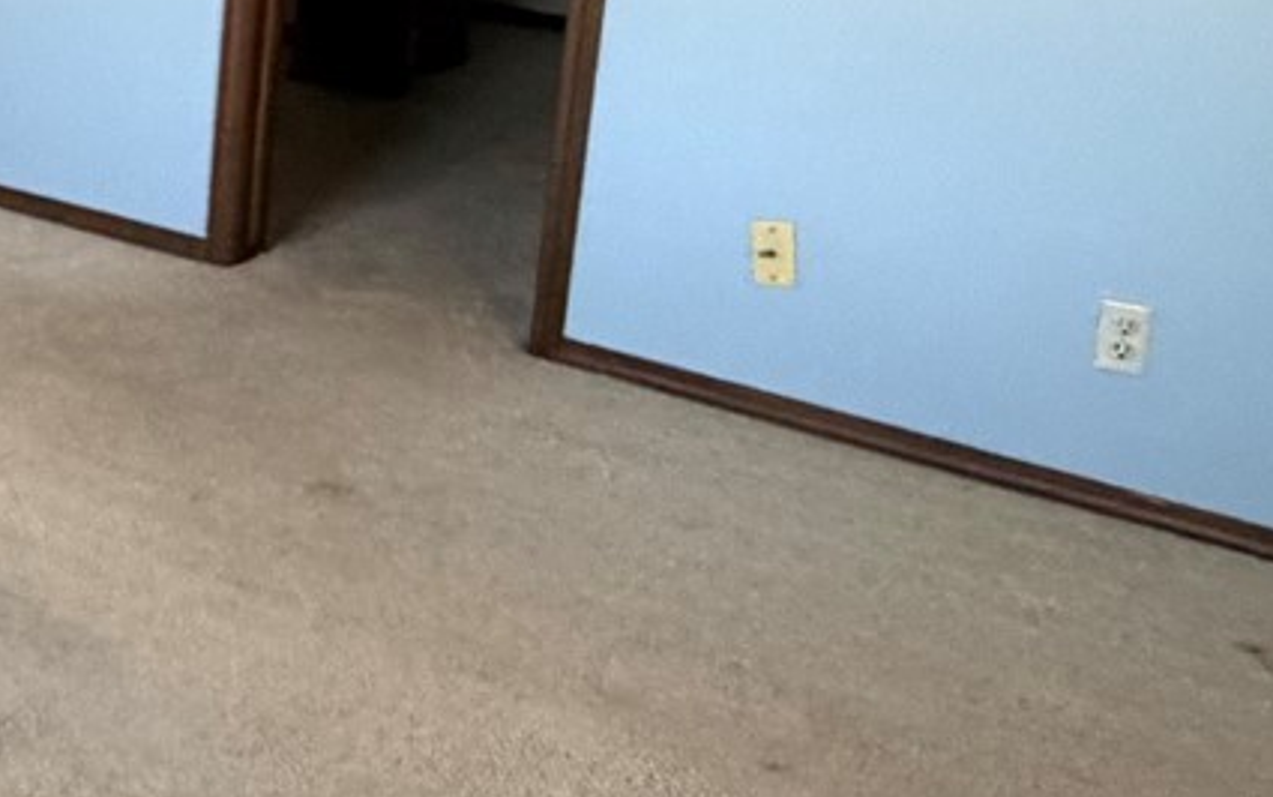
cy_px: 18
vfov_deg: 19.0
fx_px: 2325
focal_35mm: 67
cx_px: -320
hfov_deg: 26.6
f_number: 2.2
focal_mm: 2.22
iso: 800
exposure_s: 1/60
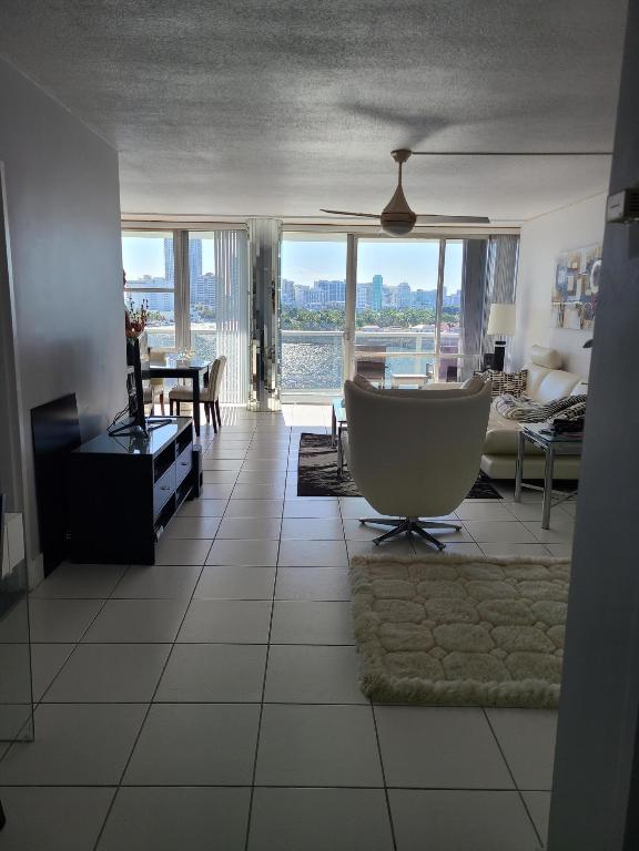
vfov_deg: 67.3
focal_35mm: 26
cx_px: 320
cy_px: 426
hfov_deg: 53.1
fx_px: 640
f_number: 1.8
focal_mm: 5.4
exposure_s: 1/523
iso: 40
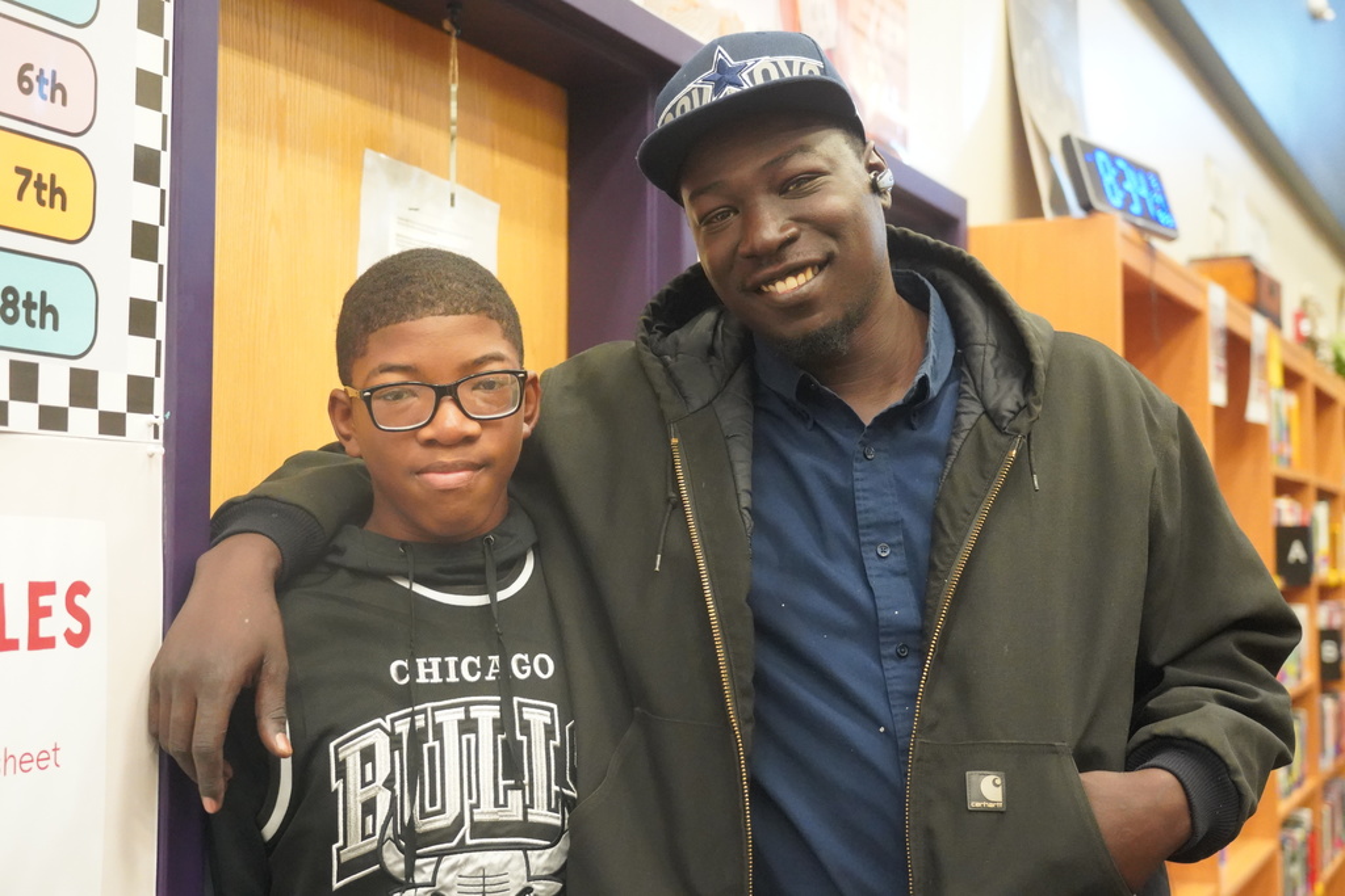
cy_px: 448
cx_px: 672
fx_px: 1719
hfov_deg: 42.7
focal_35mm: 46
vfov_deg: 29.3
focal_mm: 46
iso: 12800
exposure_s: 1/125
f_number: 4
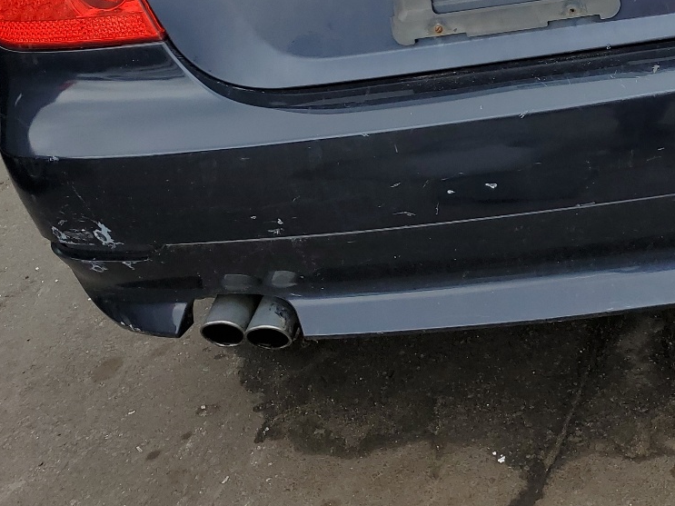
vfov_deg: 24.9
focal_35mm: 56
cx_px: 577
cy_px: 4
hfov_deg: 33.0
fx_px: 1092
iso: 50
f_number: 1.5
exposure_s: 1/1111
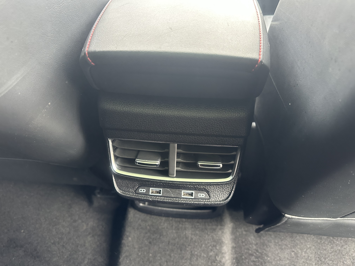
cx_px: 178
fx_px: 246
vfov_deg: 56.8
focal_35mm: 24
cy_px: 133
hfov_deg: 71.6
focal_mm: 6.86
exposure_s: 1/60
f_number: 1.78
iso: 320
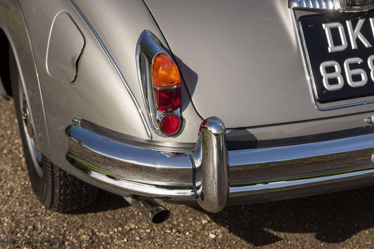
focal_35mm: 102
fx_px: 1060
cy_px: 124
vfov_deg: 13.4
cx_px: 187
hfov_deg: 20.0
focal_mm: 102
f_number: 6.3
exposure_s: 1/400
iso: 200
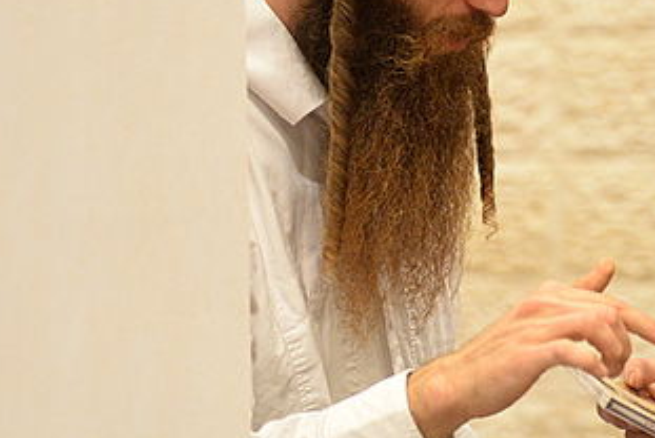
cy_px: 145
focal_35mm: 149
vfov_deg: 9.2
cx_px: 472
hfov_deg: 13.7
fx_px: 2713
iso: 2500
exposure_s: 1/125
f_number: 2.8
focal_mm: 58
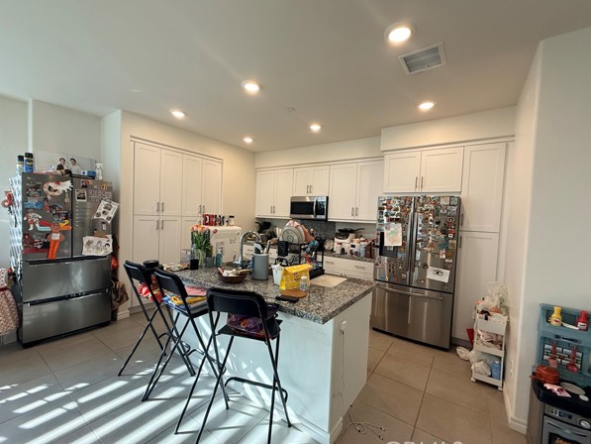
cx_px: 301
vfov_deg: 81.8
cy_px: 227
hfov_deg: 98.1
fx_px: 256
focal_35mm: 15
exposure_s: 1/120
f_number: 2.2
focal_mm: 2.22
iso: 160
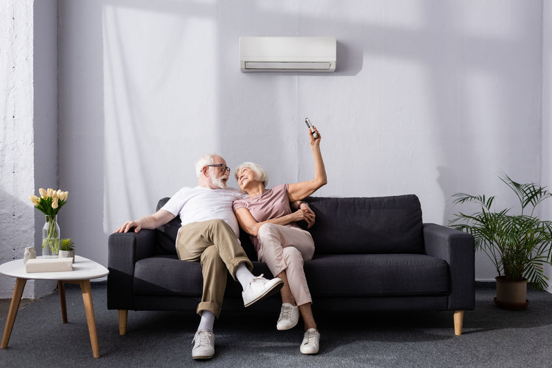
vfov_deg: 37.9
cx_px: 276
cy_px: 184
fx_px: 537
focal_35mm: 35
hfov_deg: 54.4
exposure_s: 1/200
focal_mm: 35
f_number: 2.8
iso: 100
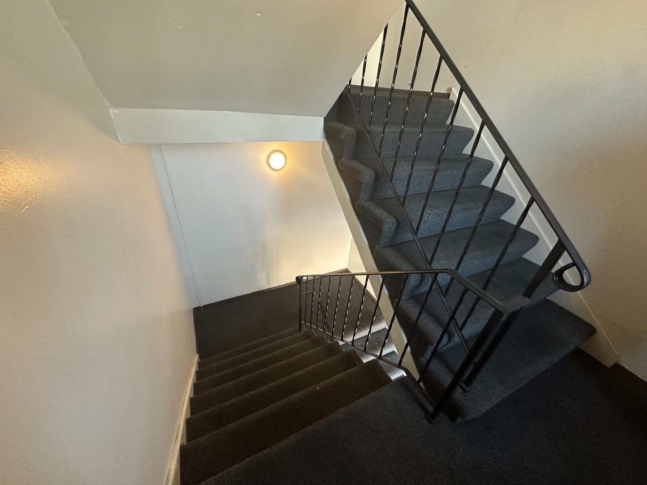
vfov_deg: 85.7
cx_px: 324
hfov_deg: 102.1
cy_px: 242
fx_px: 262
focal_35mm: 14
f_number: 2.2
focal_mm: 2.22
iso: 400
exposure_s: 1/60
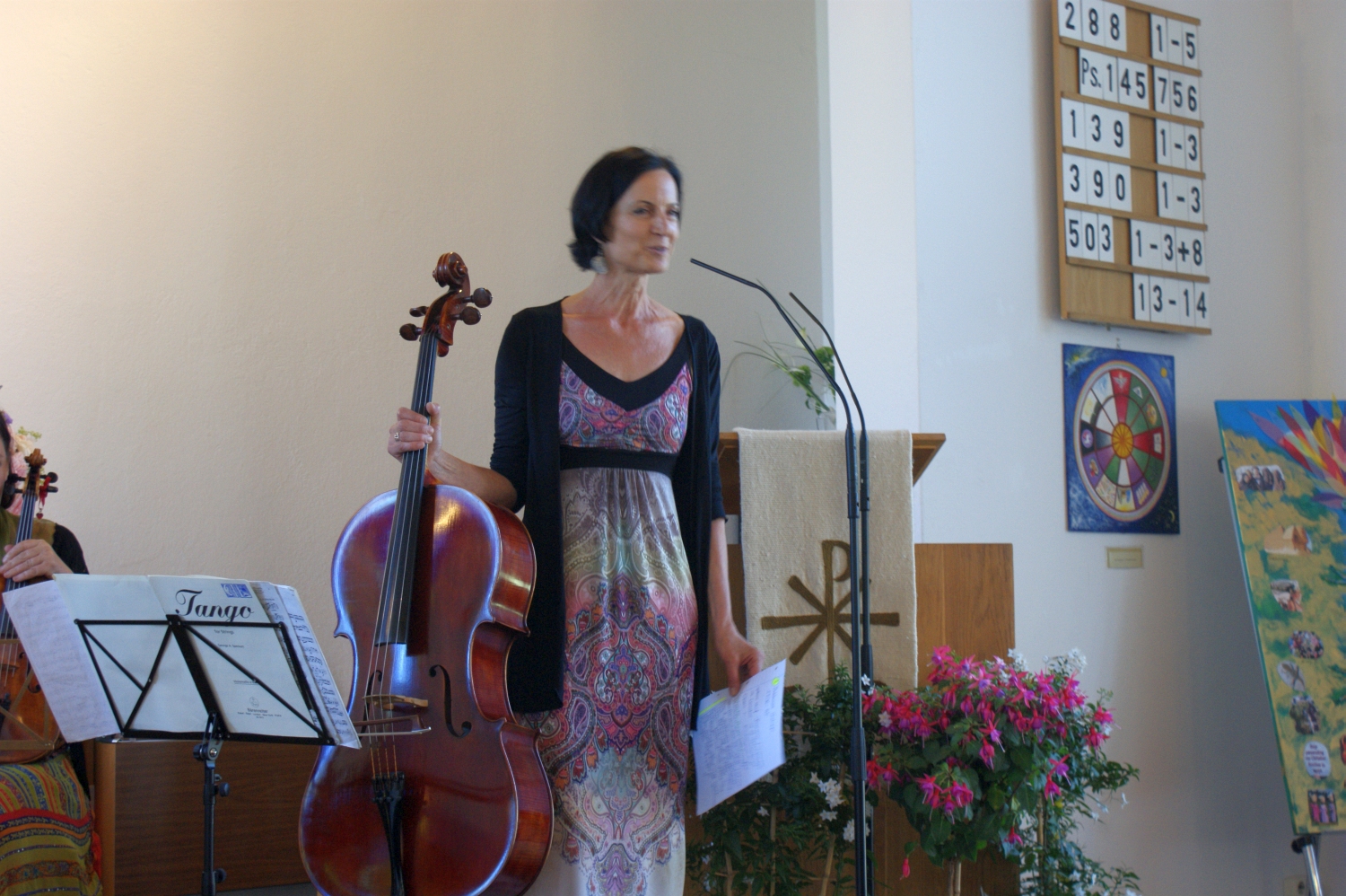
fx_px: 2522
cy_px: 448
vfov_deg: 20.1
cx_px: 673
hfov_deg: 29.9
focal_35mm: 68
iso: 400
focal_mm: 45
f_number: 5.6
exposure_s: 1/15
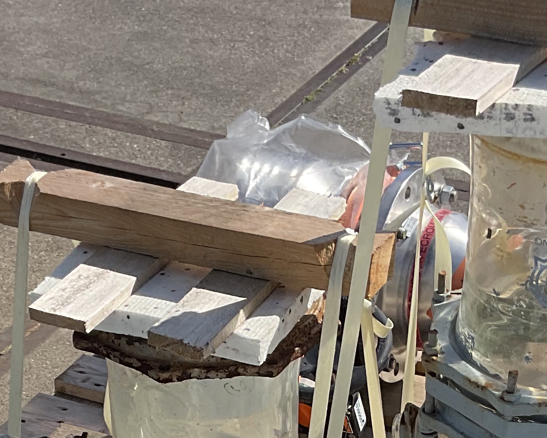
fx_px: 1506
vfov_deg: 15.3
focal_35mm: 93
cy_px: 661
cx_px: 312
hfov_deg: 20.6
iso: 25
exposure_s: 1/1490
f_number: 1.8
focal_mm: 3
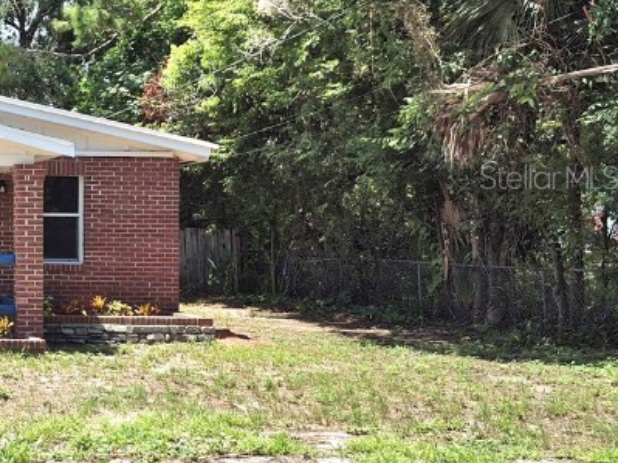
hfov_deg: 27.7
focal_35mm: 59
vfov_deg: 24.7
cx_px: -167
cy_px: 177
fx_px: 1053
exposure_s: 1/2500
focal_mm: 5.4
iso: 25
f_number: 1.8
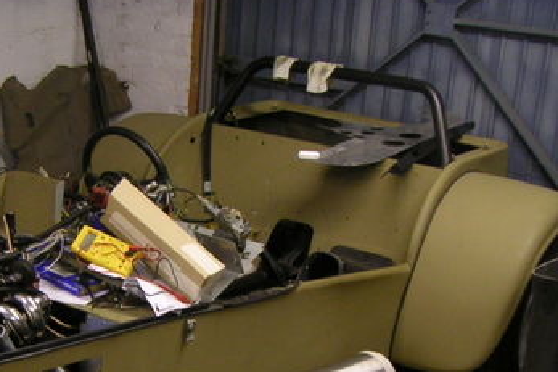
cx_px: 71
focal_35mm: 71
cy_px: 377
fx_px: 1100
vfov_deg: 18.6
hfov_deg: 27.6
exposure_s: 1/10
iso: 100
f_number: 2.8
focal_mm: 4.8
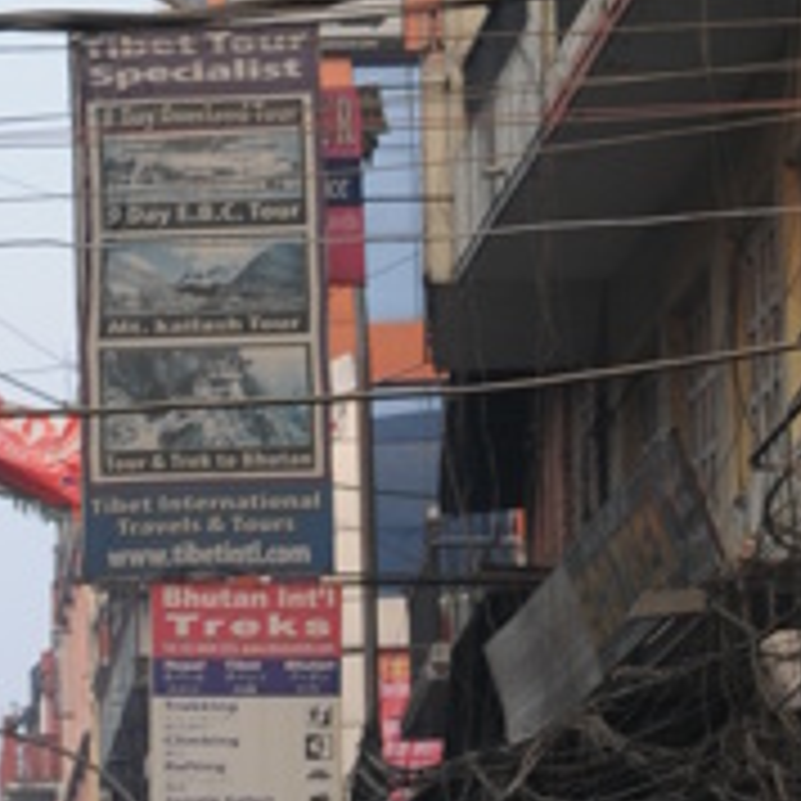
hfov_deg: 6.8
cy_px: 747
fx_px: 6714
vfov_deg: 6.8
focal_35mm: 256
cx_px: -104
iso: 200
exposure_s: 1/100
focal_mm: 35
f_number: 5
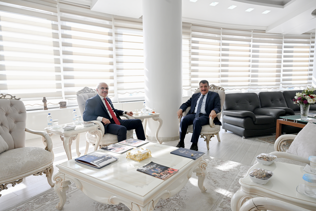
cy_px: 106
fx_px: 211
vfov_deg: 53.1
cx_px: 158
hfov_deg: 73.7
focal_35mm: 24
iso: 1250
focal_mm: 24
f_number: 8
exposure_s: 1/250
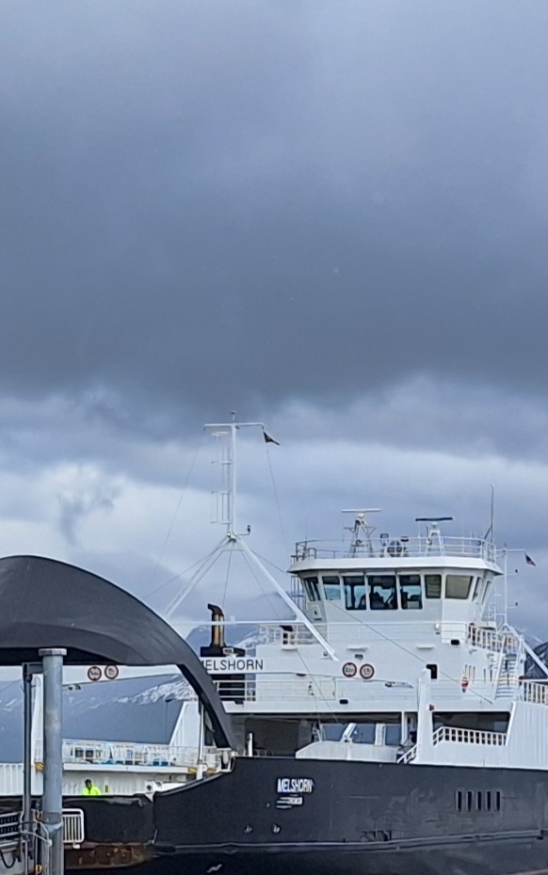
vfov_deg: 46.2
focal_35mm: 43
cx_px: 343
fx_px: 1027
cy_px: 464
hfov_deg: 29.8
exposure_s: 1/3333
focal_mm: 5.54
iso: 40
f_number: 1.8
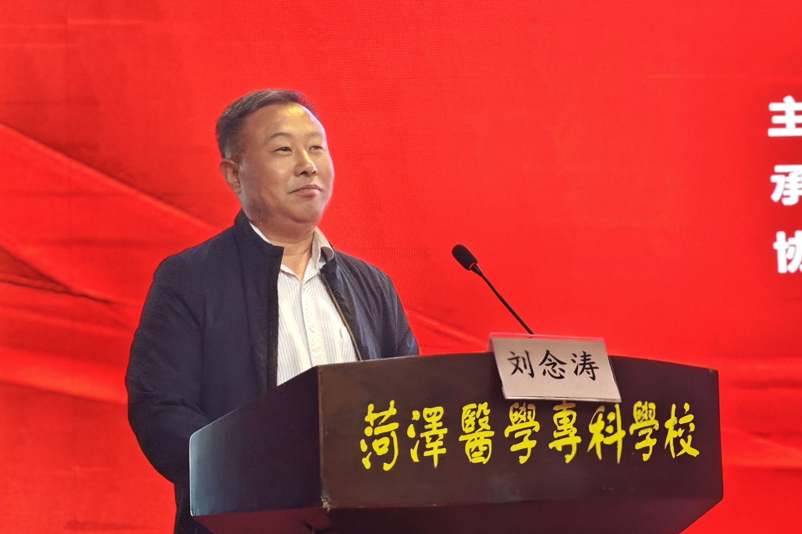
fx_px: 2138
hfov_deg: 21.2
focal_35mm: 96
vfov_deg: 14.2
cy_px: 339
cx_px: 396
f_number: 1.8
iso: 500
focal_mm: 12.28
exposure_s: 1/60
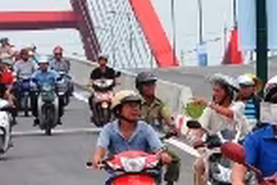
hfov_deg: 3.3
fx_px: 4785
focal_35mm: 622
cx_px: 268
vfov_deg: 2.2
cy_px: 26
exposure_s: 1/2000
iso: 2000
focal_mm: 105
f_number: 11
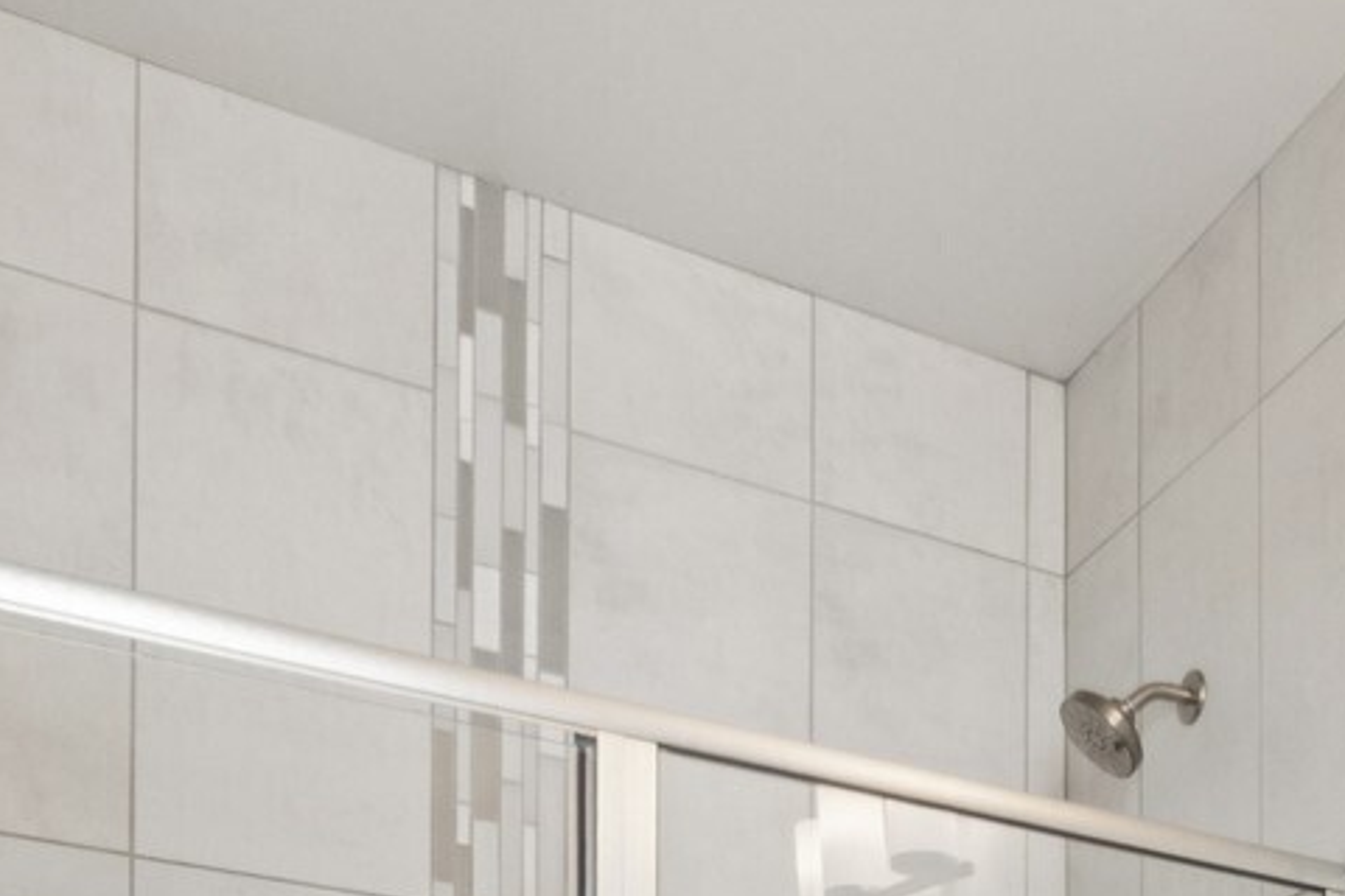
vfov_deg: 20.0
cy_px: 1525
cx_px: 1363
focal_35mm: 53
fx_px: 1980
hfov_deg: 34.0
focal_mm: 10
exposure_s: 1/10
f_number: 9
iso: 250
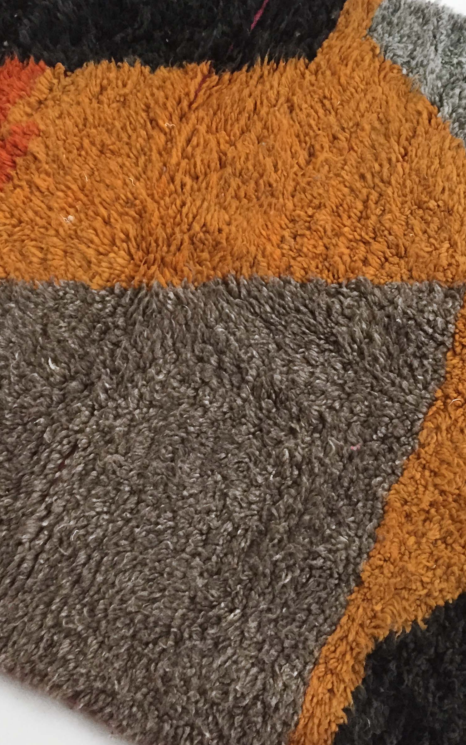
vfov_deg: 47.1
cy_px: 333
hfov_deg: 30.5
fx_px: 853
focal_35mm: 42
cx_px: 230
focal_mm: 4.15
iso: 250
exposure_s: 1/17
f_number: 2.2
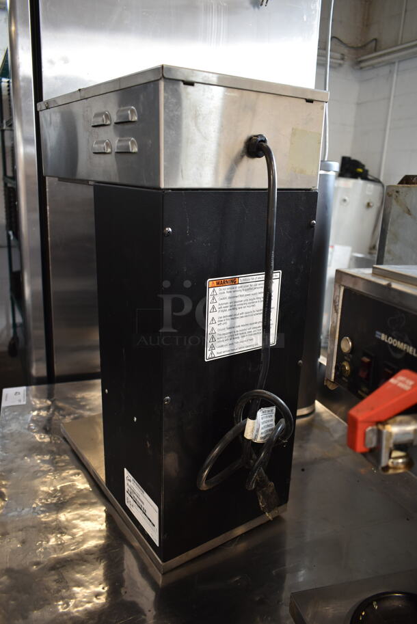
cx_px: 208
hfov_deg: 48.0
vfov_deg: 67.3
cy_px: 312
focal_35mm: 27
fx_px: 468
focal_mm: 18
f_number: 3.5
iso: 450
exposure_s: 1/30
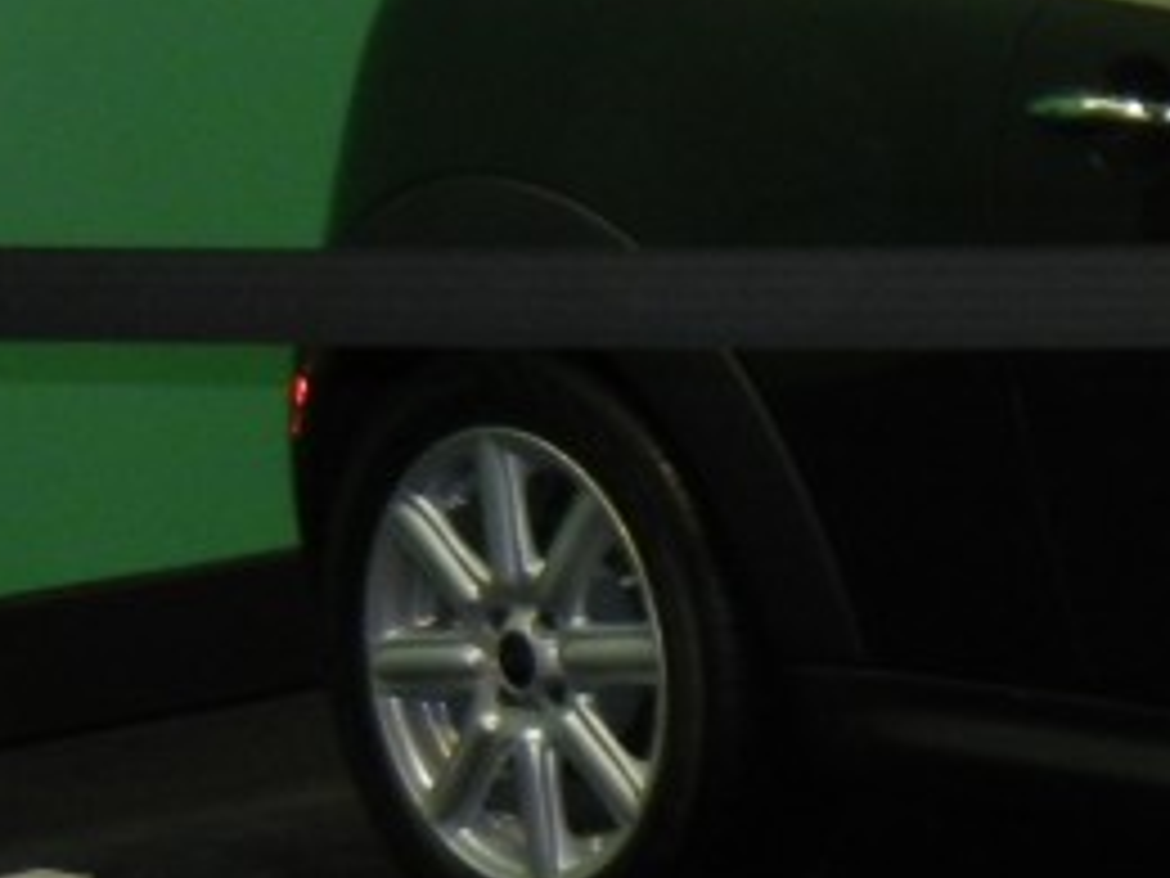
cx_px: 2115
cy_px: 396
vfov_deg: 7.2
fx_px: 6929
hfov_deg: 9.2
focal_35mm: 205
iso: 400
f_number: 3.9
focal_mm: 9.3
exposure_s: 1/30
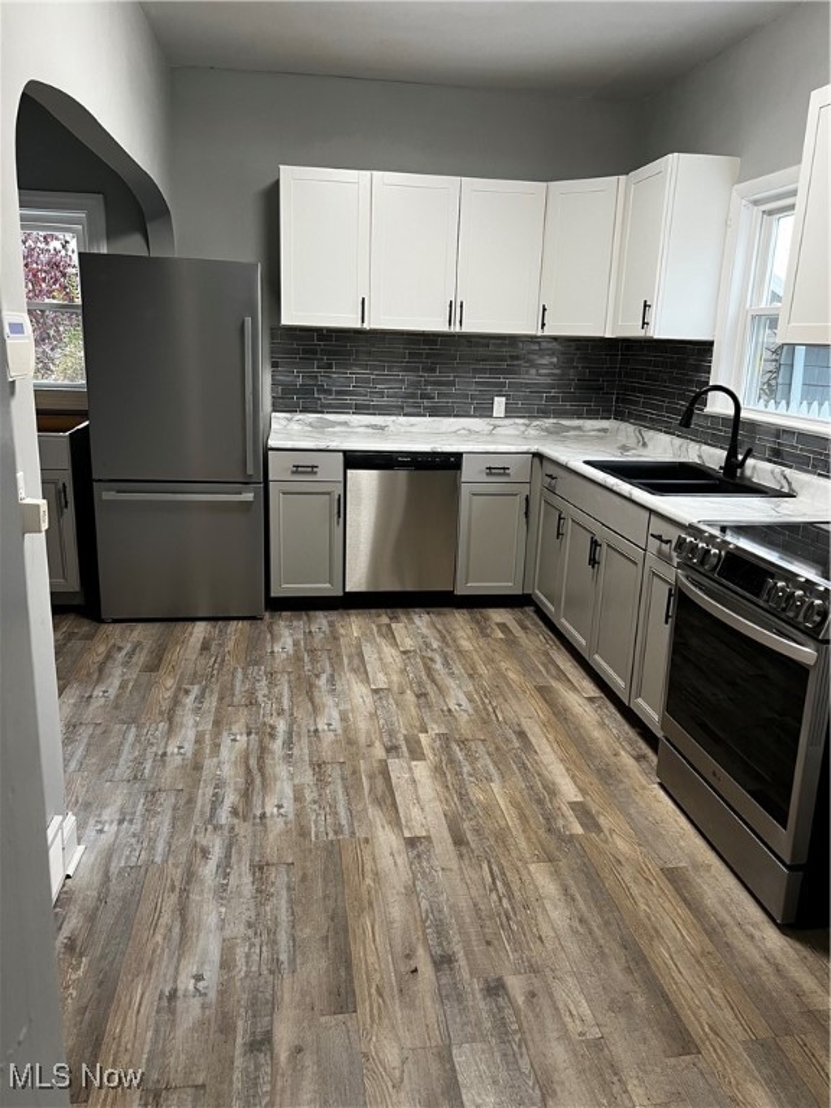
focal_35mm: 26
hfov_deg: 53.1
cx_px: 416
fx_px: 832
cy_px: 554
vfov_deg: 67.3
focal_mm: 5.7
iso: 125
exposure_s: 1/60
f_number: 1.5
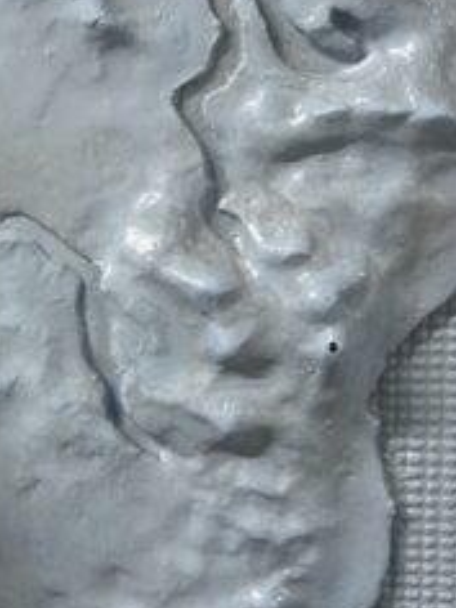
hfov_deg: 21.9
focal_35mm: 61
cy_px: 296
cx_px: -121
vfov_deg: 31.7
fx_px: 1071
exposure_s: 1/60
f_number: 1.78
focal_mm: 6.86
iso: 250
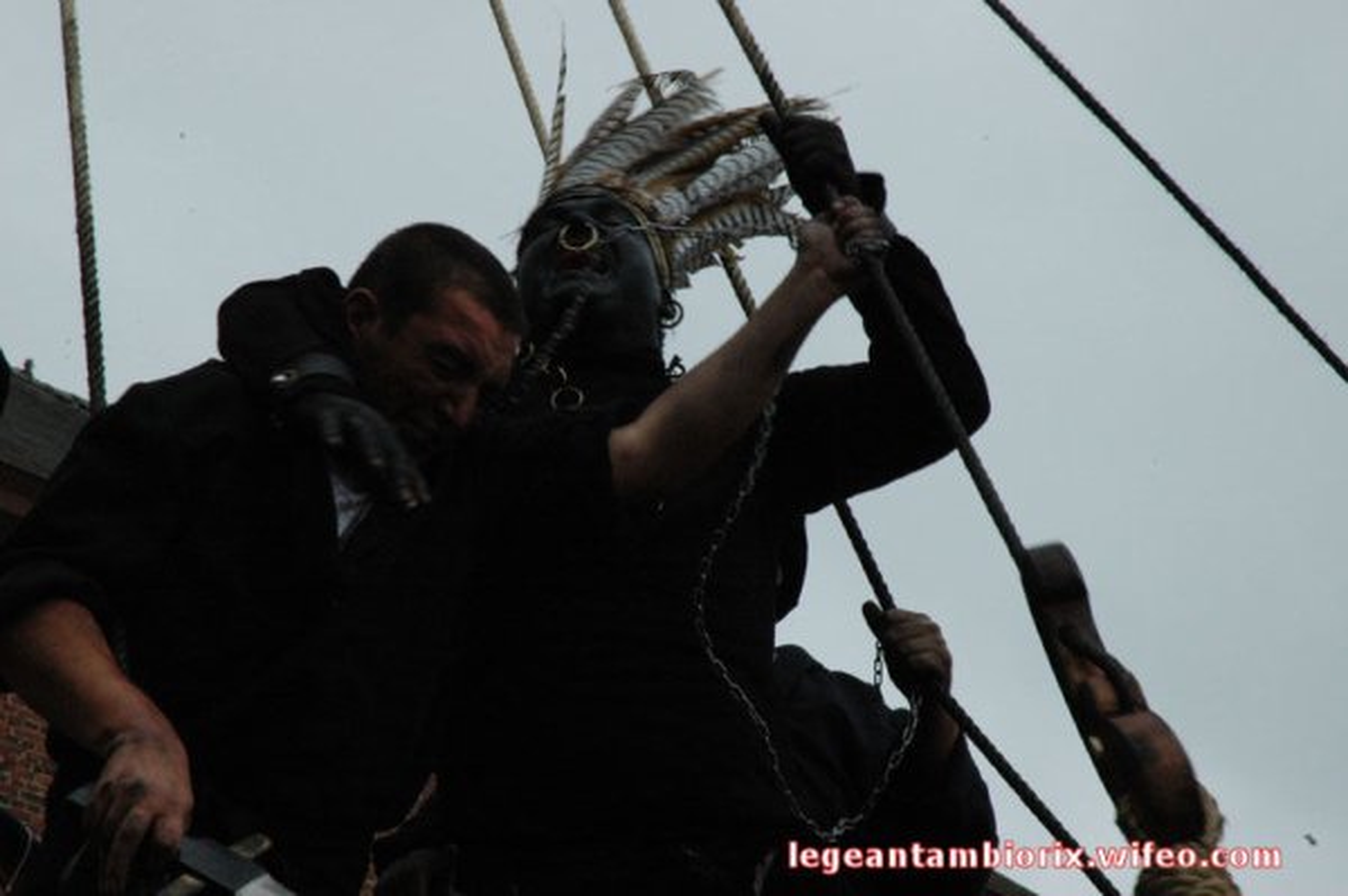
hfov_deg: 19.5
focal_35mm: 105
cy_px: 448
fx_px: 3928
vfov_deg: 13.0
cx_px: 674
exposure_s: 1/200
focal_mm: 70
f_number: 20
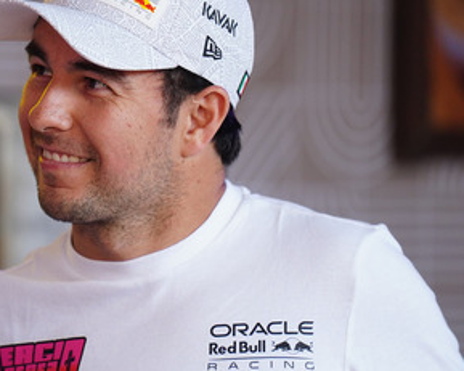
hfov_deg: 4.9
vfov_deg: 3.9
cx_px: 25
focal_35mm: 398
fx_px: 5464
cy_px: 110
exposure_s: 1/1000
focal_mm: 200
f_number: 2.8
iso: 1250
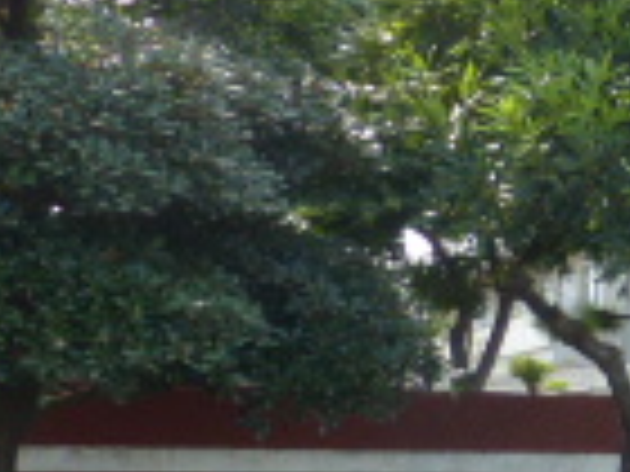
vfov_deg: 13.5
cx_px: 1377
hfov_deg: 14.1
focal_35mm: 110
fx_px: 2002
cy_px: 211
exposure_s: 1/320
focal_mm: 4.3
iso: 100
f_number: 3.3
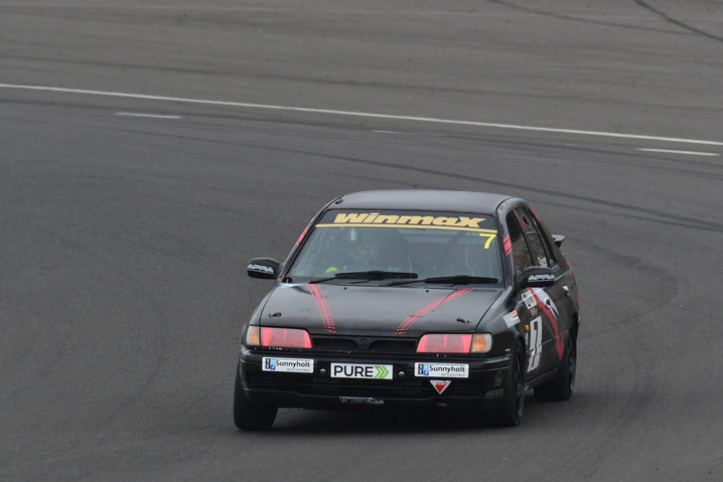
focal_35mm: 836
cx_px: 395
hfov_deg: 2.5
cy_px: 238
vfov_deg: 1.6
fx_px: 16792
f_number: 10
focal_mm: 500
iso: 640
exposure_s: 1/640
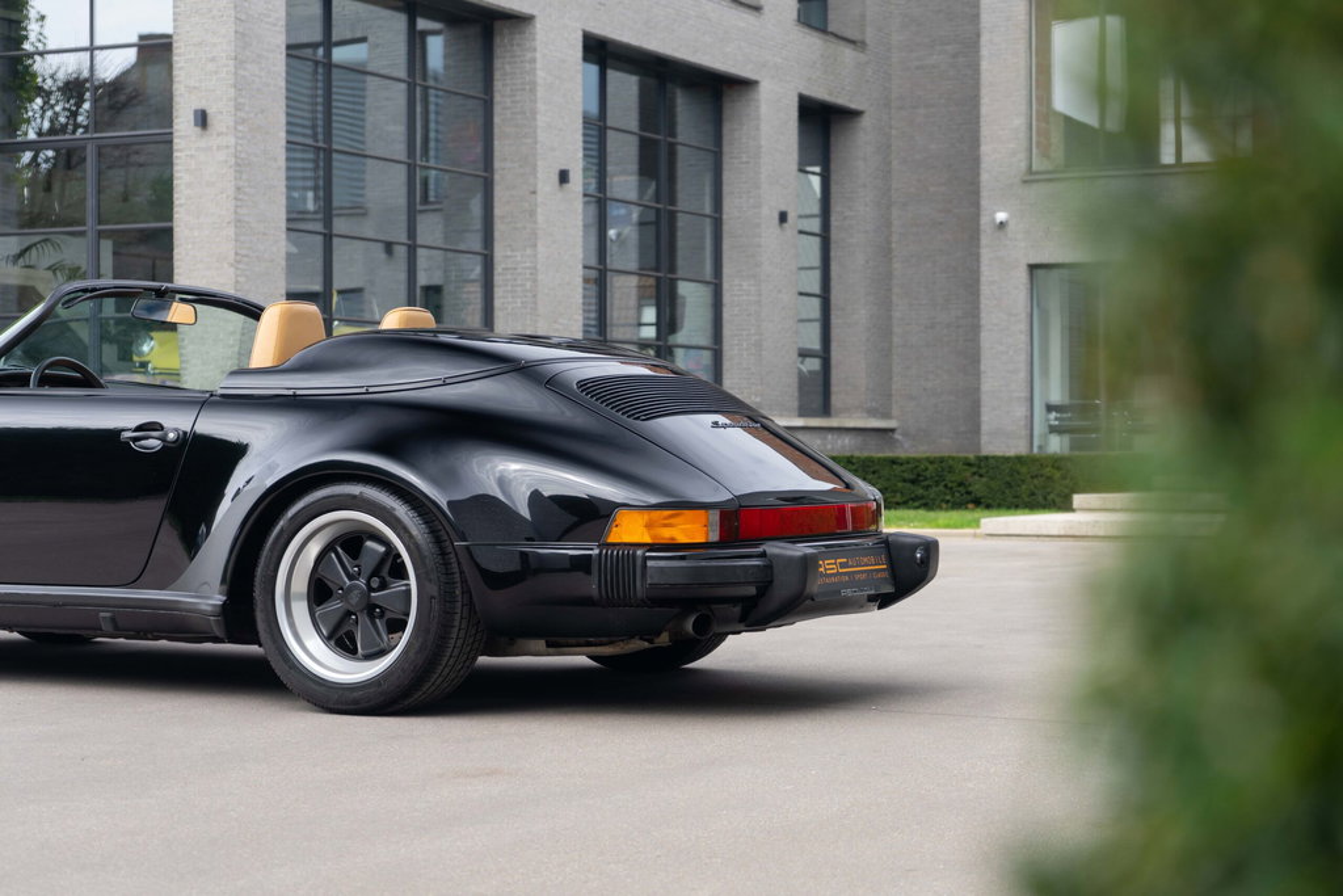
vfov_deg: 19.5
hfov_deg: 28.8
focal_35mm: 70
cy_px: 448
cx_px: 672
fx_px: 2612
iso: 64
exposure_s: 1/50
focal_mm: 70
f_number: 5.6
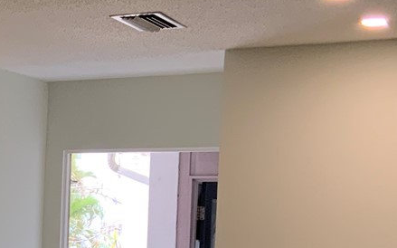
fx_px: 1211
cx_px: -165
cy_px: 321
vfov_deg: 11.4
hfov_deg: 17.1
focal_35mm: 112
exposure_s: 1/60
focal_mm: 3
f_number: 1.8
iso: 64
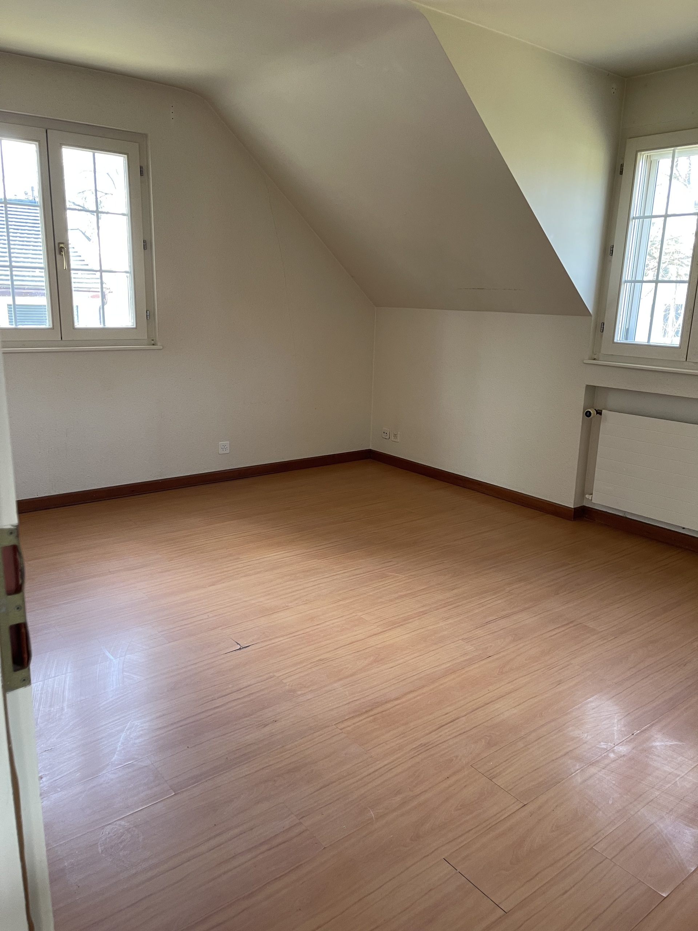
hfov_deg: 53.1
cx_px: 349
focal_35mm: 26
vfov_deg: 67.3
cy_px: 466
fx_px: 699
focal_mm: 5.1
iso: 125
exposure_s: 1/76
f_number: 1.6
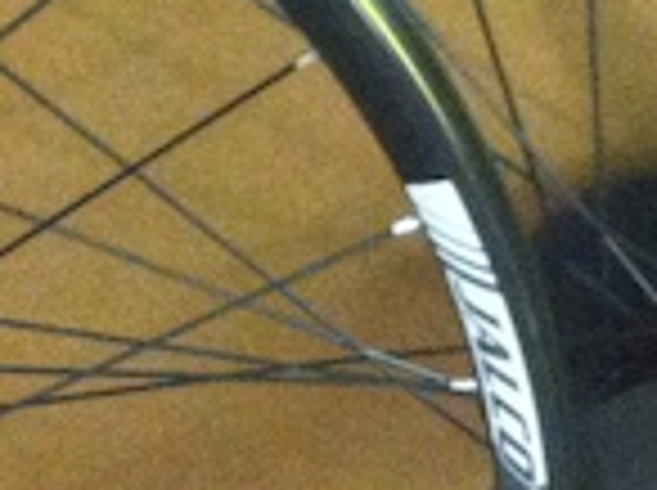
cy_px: 378
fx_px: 3638
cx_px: 126
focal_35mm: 192
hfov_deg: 10.3
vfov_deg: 7.7
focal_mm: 3.85
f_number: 2.8
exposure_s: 1/15
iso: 640
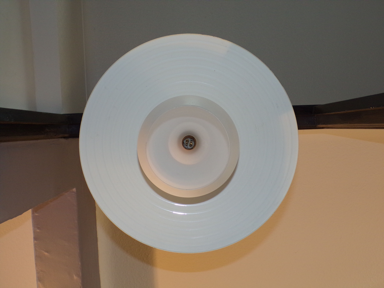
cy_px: 144
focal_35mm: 37
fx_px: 410
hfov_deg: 50.1
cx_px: 192
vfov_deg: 38.7
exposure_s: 1/34
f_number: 3.3
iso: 200
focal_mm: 6.6
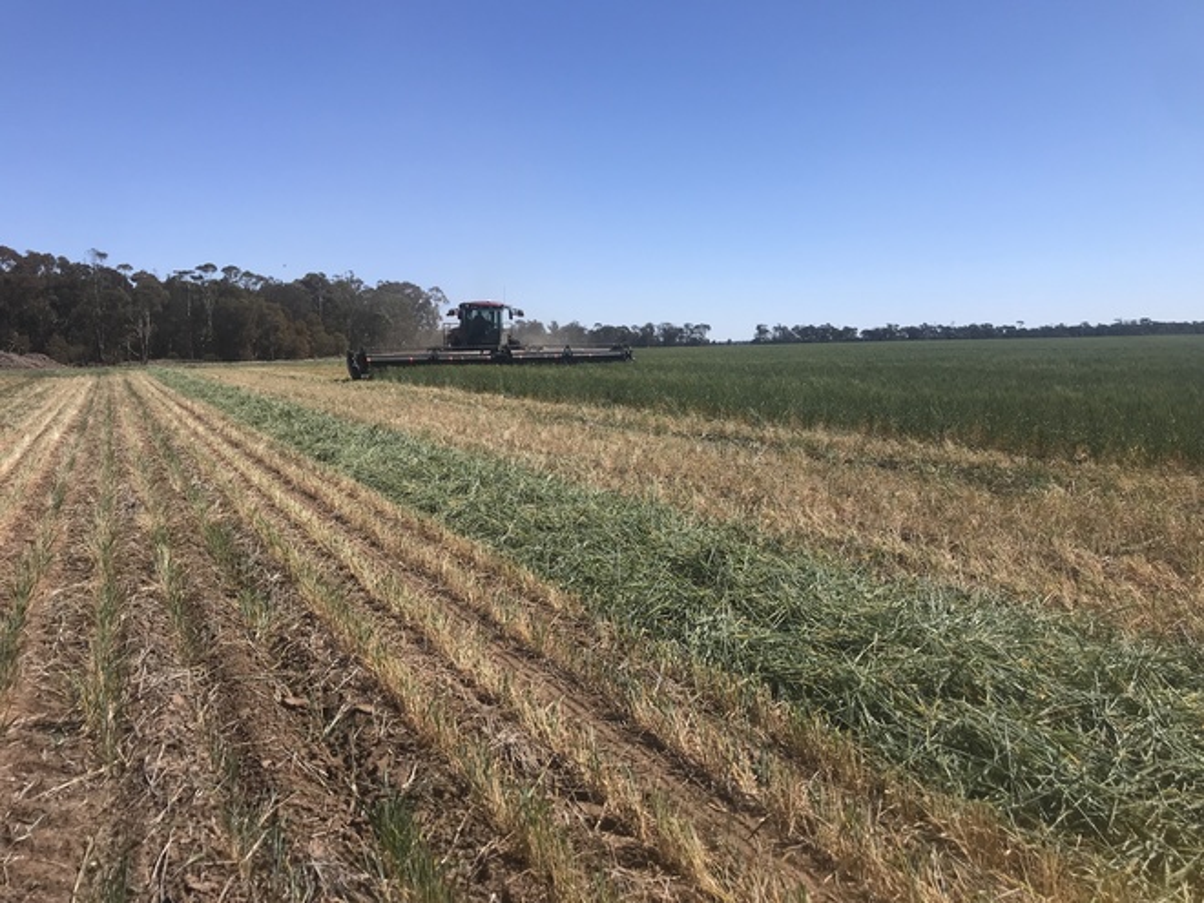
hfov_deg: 63.4
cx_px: 602
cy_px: 452
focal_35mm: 28
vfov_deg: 49.7
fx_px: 974
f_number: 1.8
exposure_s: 1/3096
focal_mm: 3.99
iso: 20
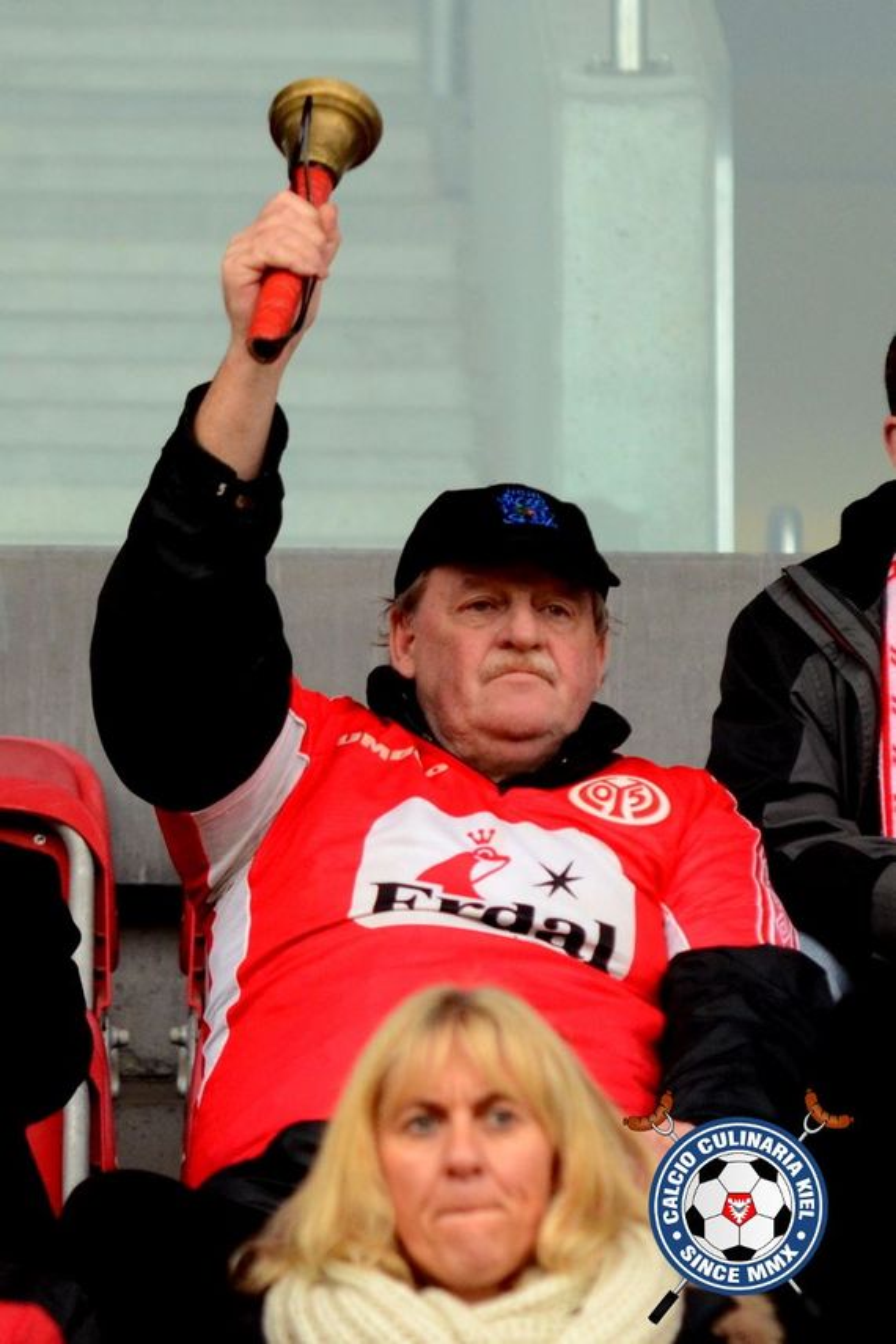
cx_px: 448
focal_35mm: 195
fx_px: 7279
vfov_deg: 10.5
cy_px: 672
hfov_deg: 7.0
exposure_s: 1/400
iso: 1250
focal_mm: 130
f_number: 2.8
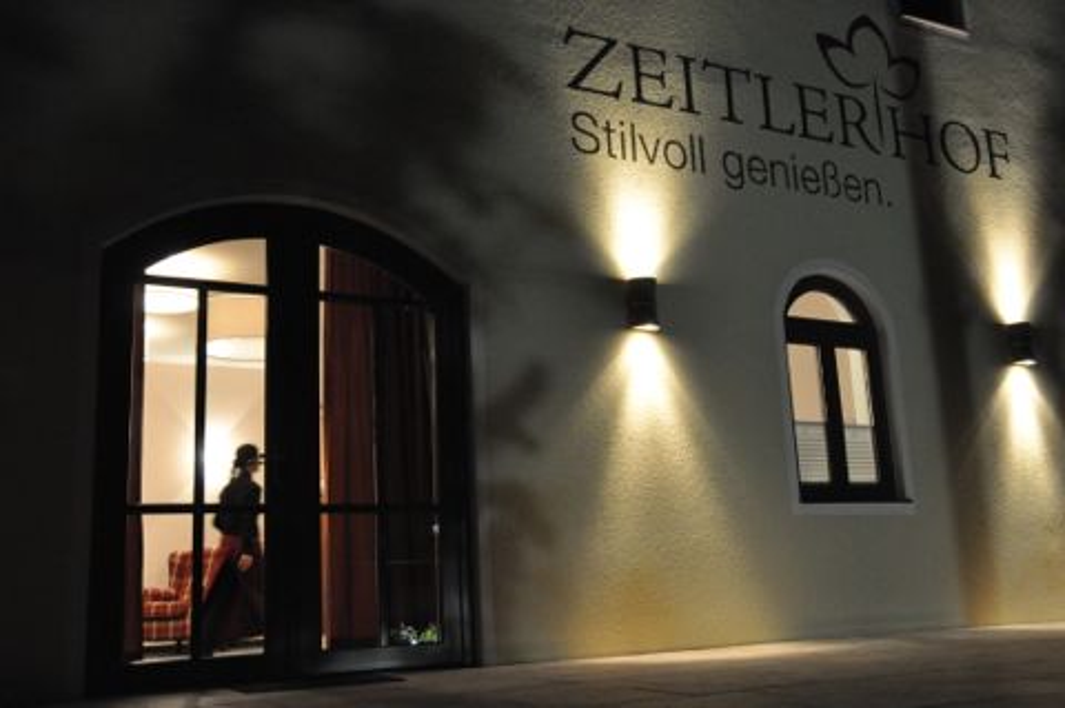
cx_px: 532
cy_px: 354
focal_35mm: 36
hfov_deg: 53.2
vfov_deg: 36.8
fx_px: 1064
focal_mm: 24
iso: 3200
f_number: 5.6
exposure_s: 1/30
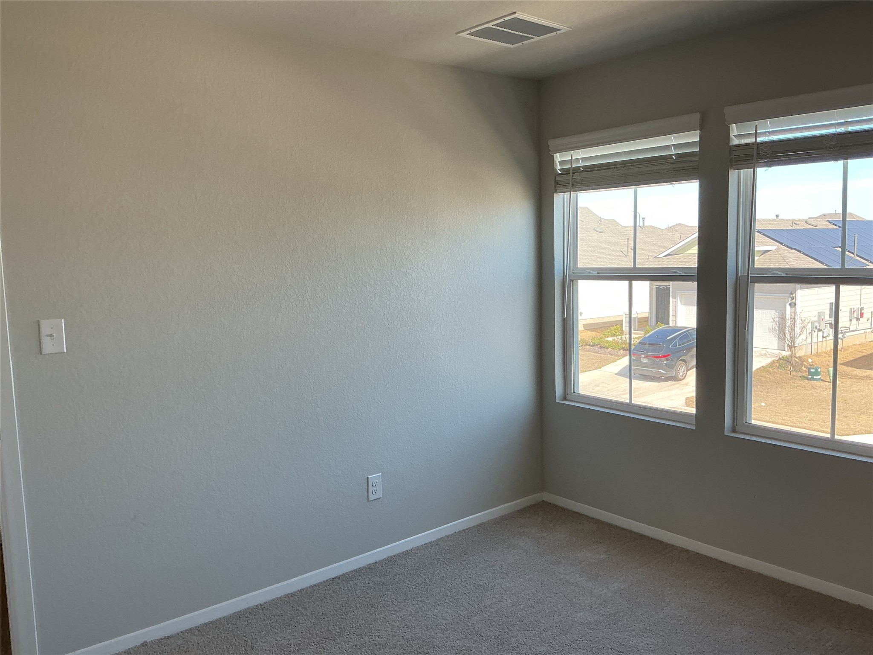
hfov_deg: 61.7
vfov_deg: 48.2
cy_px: 328
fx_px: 731
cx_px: 436
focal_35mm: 29
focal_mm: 3
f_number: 1.8
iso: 32
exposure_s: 1/132
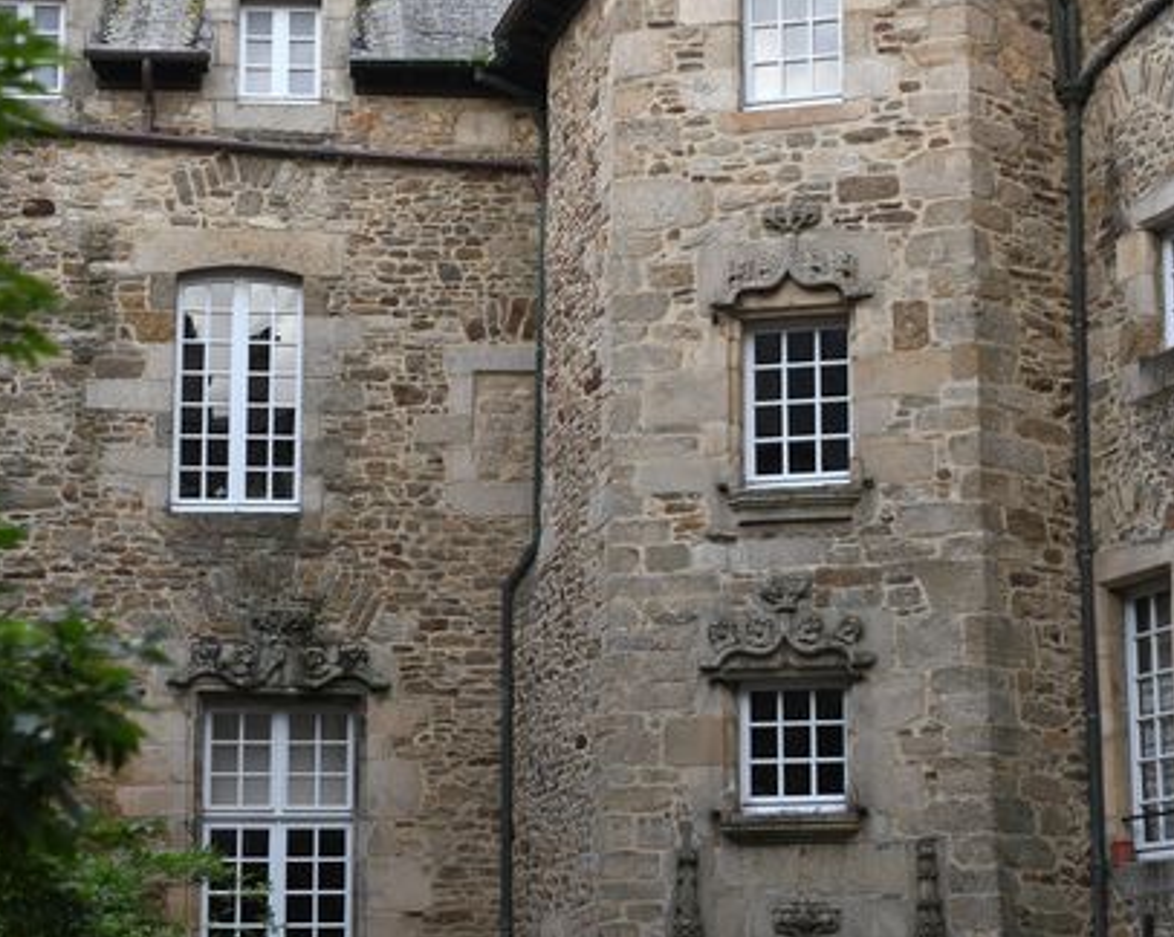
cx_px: 609
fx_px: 2812
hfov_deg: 23.6
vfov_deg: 18.9
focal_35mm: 81
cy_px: 431
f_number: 5
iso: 640
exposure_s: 1/500
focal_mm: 50
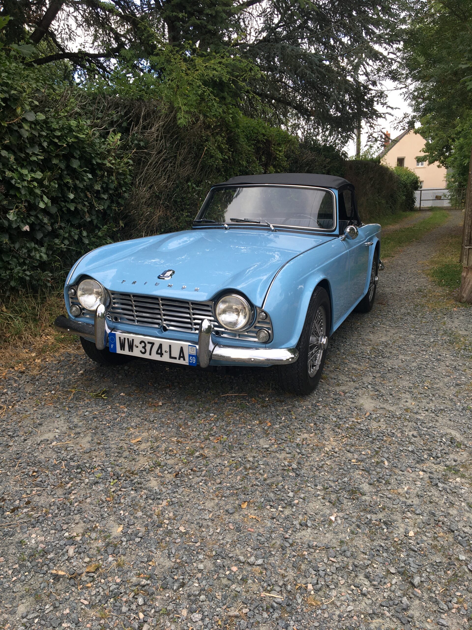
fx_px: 527
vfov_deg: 61.7
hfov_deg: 48.2
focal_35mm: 29
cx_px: 236
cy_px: 315
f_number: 2.2
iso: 25
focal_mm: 4.15
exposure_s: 1/159
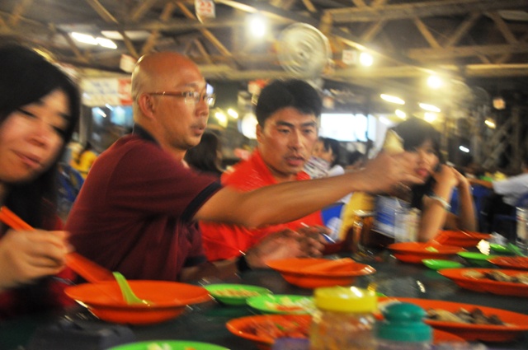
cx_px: 264
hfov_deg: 35.1
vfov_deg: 23.7
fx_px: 835
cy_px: 175
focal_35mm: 57
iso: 1600
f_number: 4.5
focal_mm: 38
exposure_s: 1/5
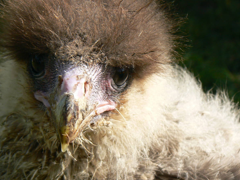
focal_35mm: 138
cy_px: 102
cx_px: 86
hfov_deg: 14.3
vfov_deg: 10.7
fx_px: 957
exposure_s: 1/400
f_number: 5.6
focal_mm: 16.9
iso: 100
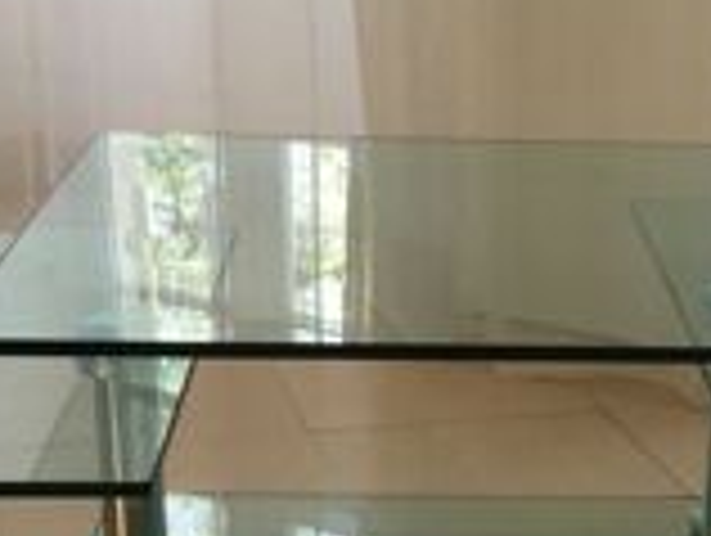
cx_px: 522
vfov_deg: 16.6
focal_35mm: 88
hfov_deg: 22.0
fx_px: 1810
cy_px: 473
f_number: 2.2
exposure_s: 1/100
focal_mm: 4.15
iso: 40
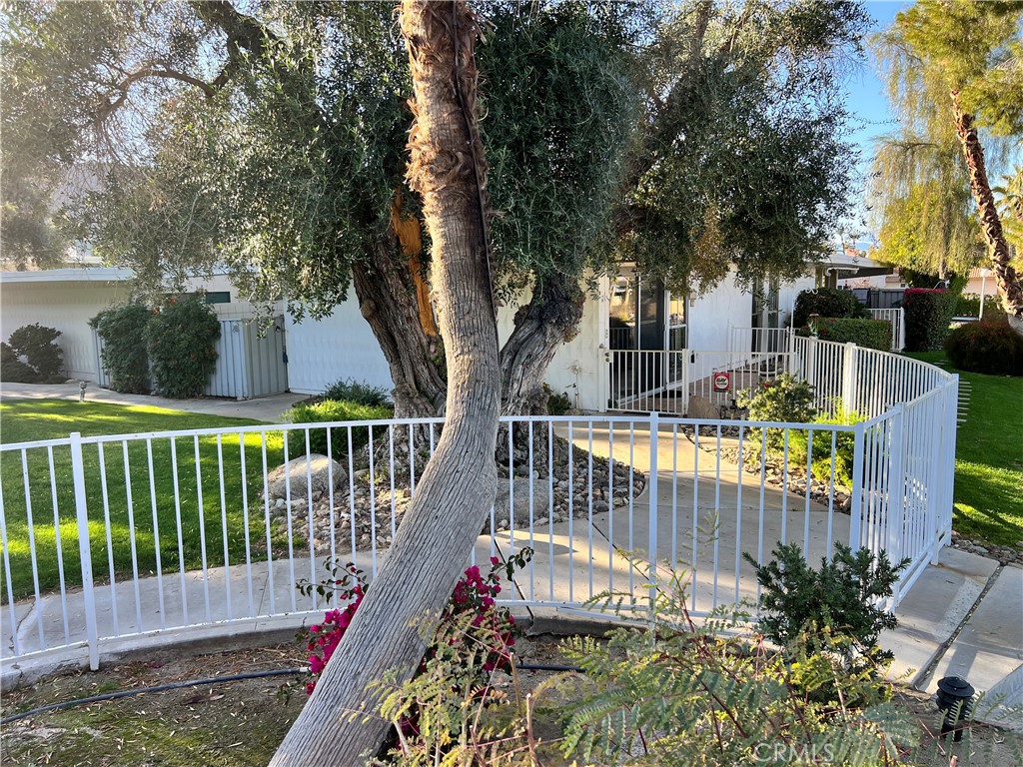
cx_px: 512
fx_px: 768
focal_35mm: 26
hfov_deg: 67.3
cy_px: 384
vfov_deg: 53.1
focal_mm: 5.7
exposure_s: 1/533
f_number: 1.5
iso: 50
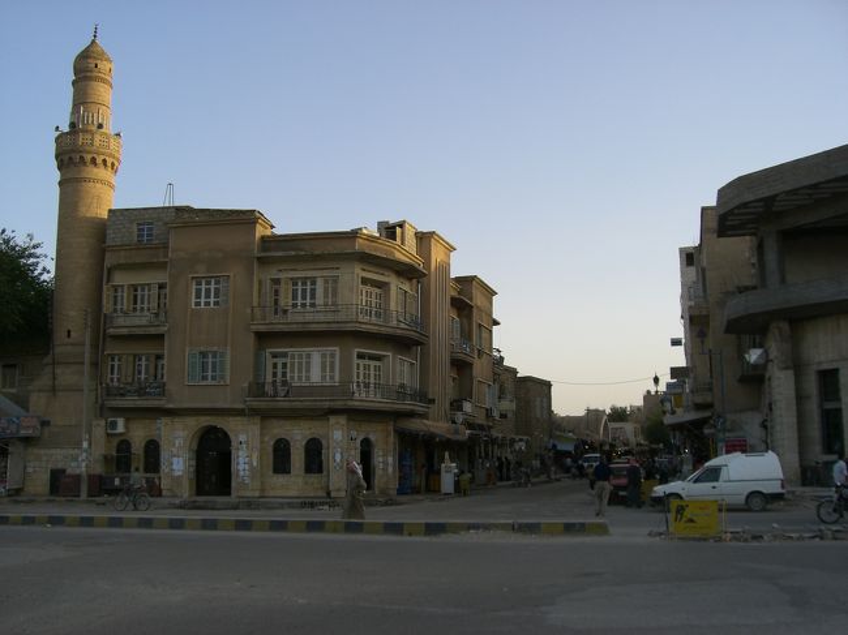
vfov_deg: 37.7
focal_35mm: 38
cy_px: 318
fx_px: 931
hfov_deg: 49.0
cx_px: 424
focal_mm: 6.2
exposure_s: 1/200
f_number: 4.3
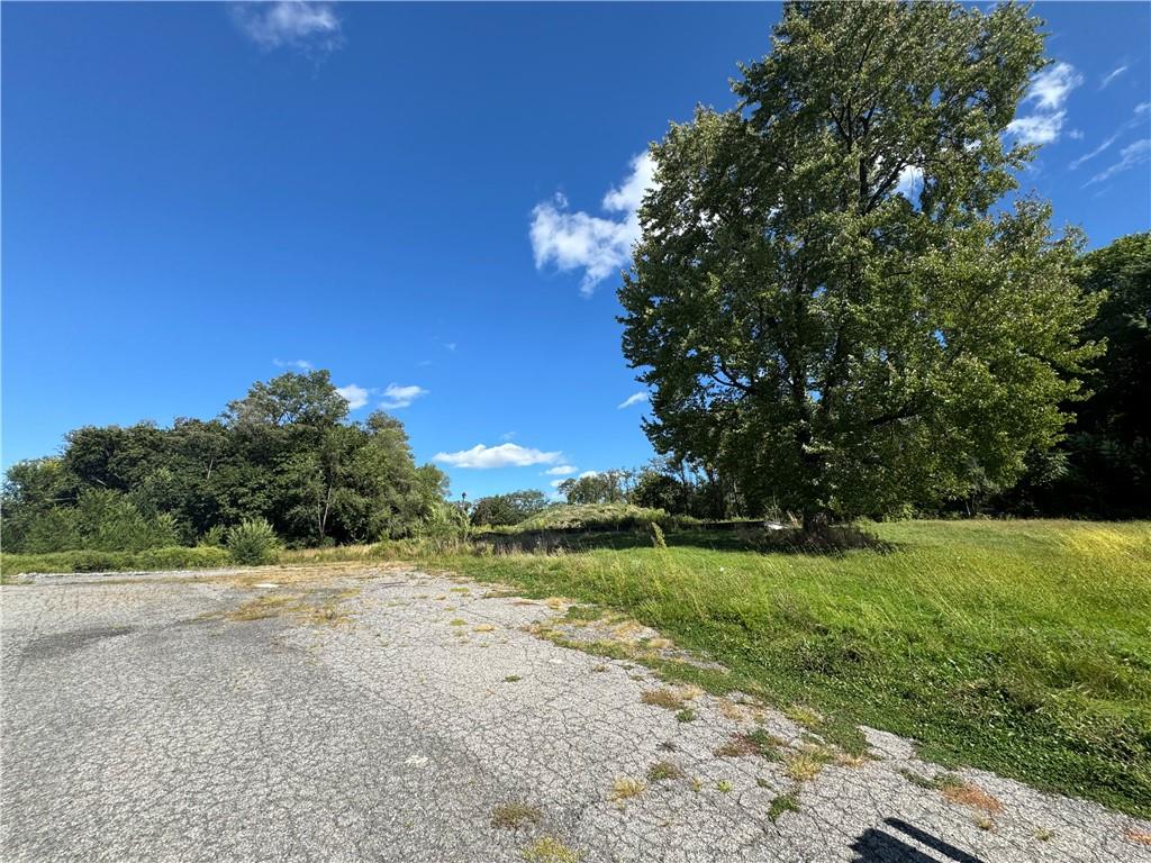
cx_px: 576
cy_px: 432
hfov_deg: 102.1
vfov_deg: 85.7
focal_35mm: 14
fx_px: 466
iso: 50
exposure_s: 1/1449
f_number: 2.2
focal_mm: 2.22
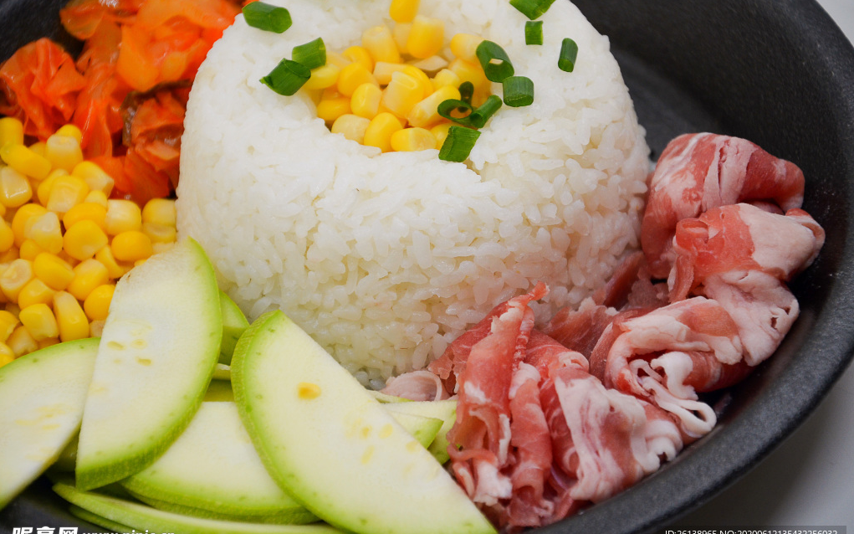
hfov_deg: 13.9
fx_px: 3491
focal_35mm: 150
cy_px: 267
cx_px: 427
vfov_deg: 8.7
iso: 400
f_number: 5.6
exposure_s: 1/400
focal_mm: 98
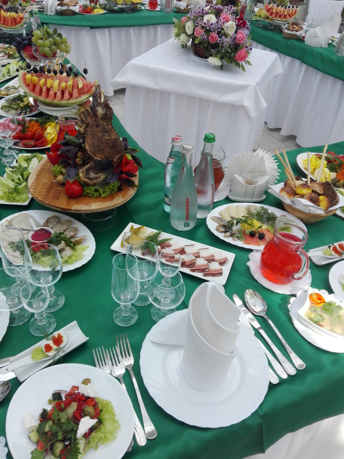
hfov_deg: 51.4
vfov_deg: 65.3
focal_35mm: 27
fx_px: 358
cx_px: 172
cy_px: 230
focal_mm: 3.68
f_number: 2
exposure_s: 1/167
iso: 100
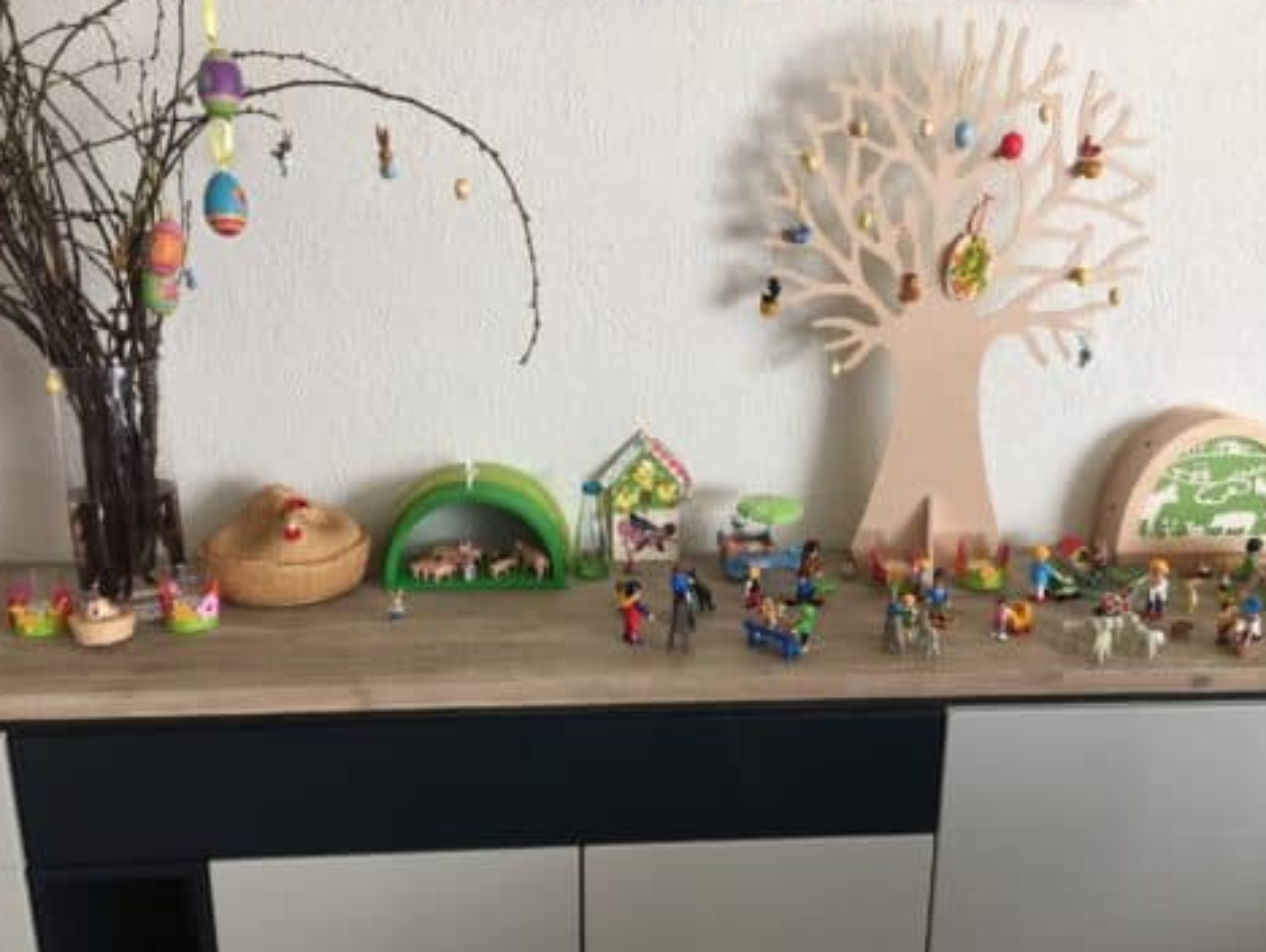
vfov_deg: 43.0
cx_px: 680
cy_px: 503
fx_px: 1208
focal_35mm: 33
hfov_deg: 55.2
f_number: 2.2
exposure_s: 1/33
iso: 64
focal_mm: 4.15
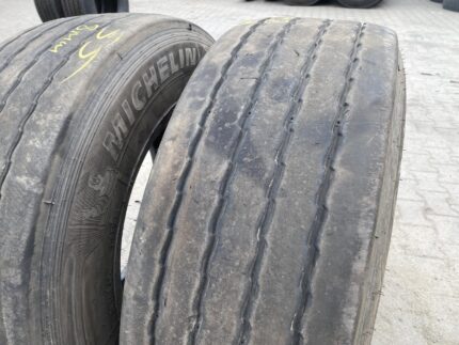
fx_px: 345
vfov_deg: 53.1
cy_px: 172
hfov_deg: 67.3
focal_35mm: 26
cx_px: 230
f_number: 1.8
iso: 32
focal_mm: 4.25
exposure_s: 1/428
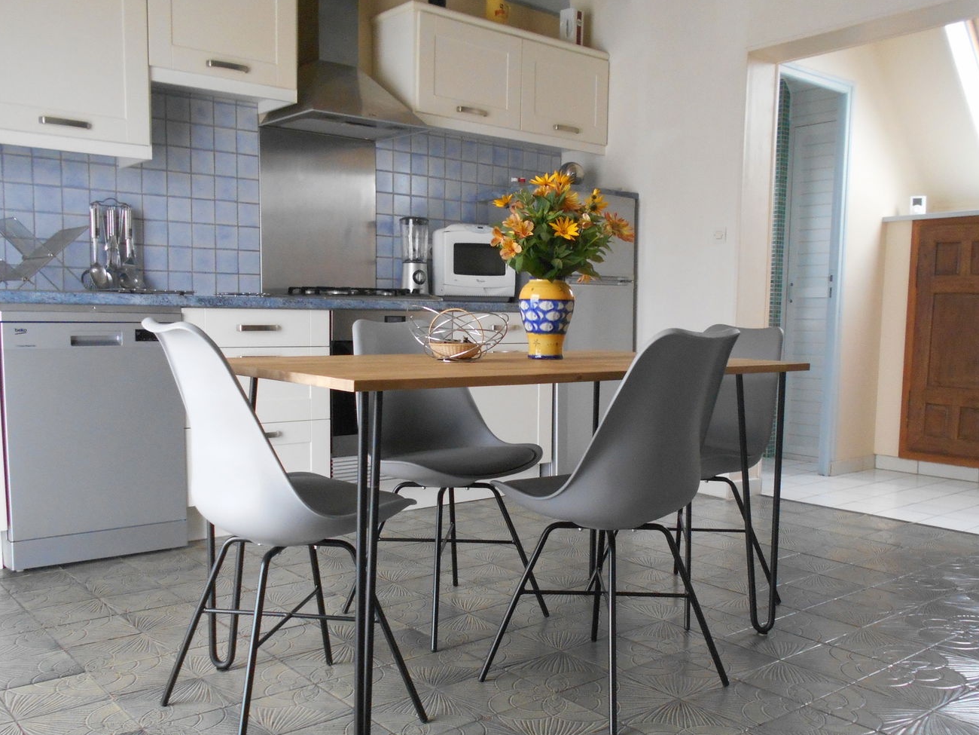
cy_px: 419
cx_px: 523
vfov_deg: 44.0
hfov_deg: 56.8
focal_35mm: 32
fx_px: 905
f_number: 3.2
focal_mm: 4.6
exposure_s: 1/30
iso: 400
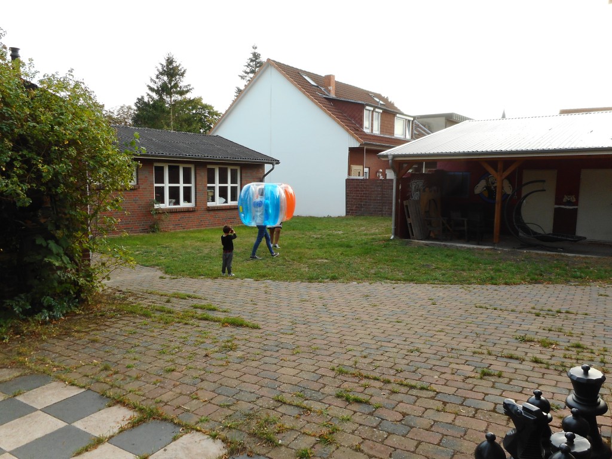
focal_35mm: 25
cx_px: 306
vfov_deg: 54.9
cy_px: 230
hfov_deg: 69.4
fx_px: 442
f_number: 3.7
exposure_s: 1/100
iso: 80
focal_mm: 4.5
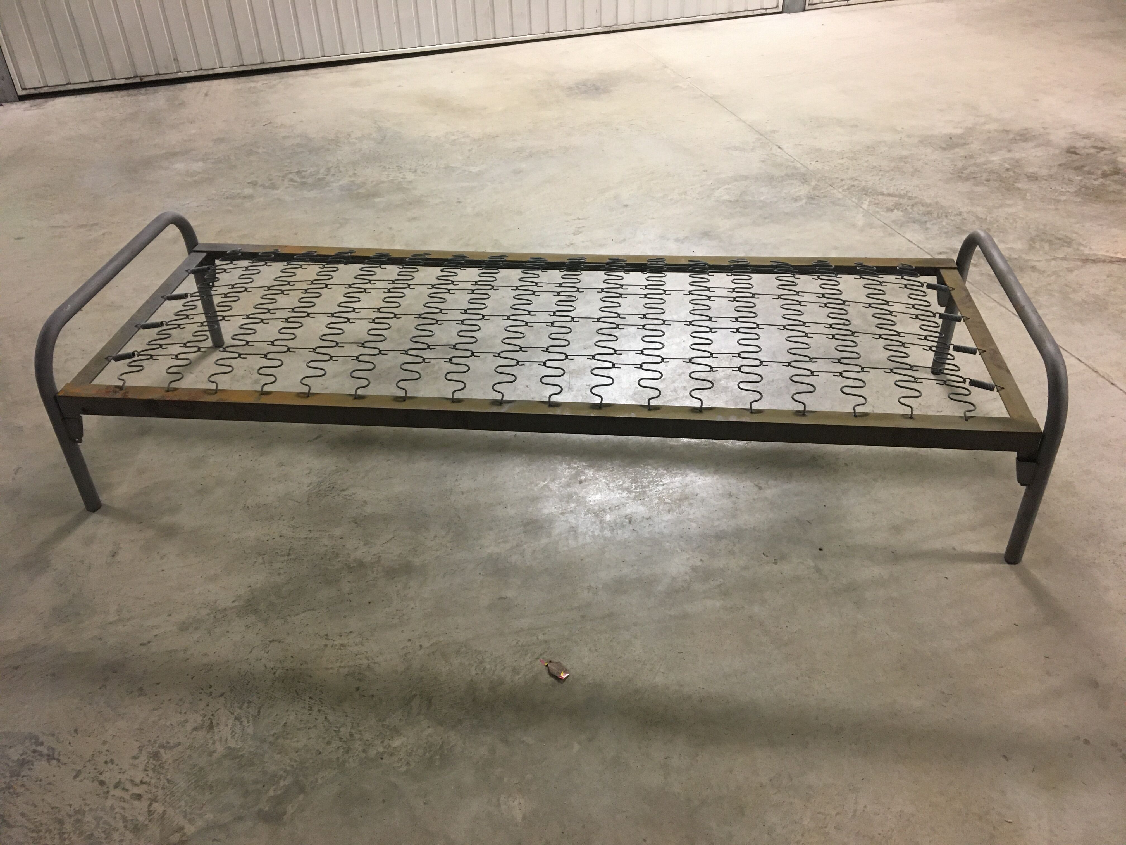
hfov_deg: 61.7
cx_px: 563
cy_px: 422
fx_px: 943
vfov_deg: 48.2
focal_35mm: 29
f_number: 2.2
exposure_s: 1/33
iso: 160
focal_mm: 4.15
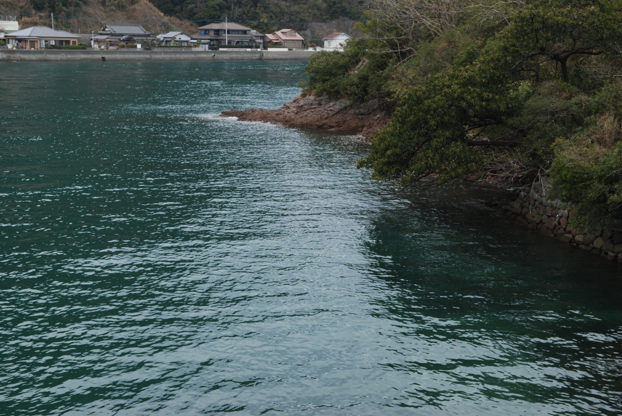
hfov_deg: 35.0
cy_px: 208
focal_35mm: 57
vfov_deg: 23.8
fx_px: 986
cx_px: 311
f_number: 9
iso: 100
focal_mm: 38
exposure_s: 1/40
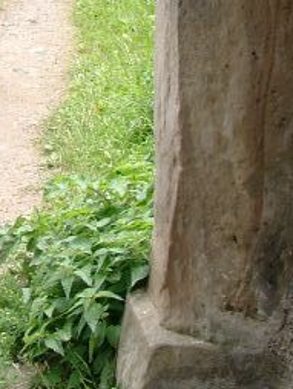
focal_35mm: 107
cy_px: -124
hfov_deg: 13.4
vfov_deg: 17.2
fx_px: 1206
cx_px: -69
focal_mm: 7.13
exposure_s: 1/89
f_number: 4
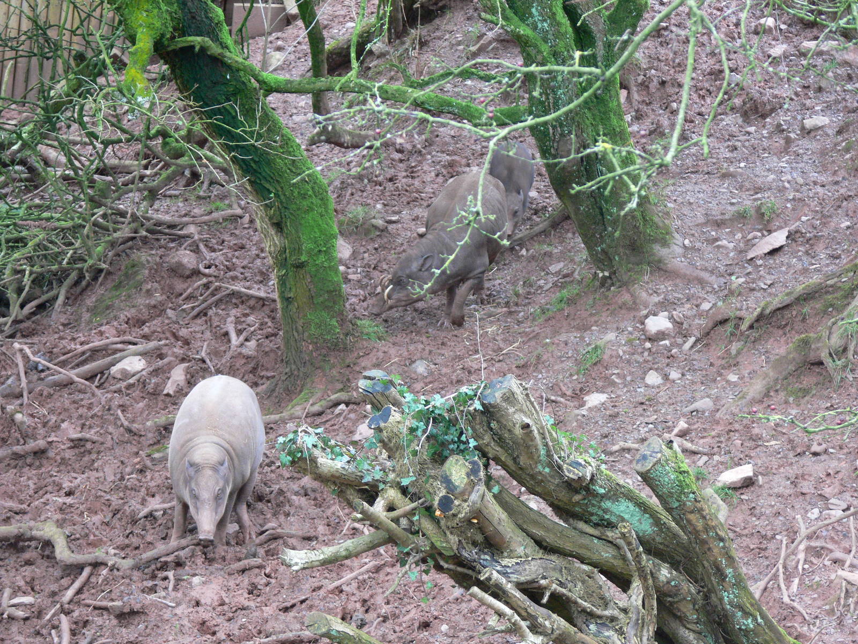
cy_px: 322
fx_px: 3718
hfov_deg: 13.2
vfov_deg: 9.9
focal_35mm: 150
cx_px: 429
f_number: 3.6
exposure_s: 1/15
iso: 200
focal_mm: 31.7
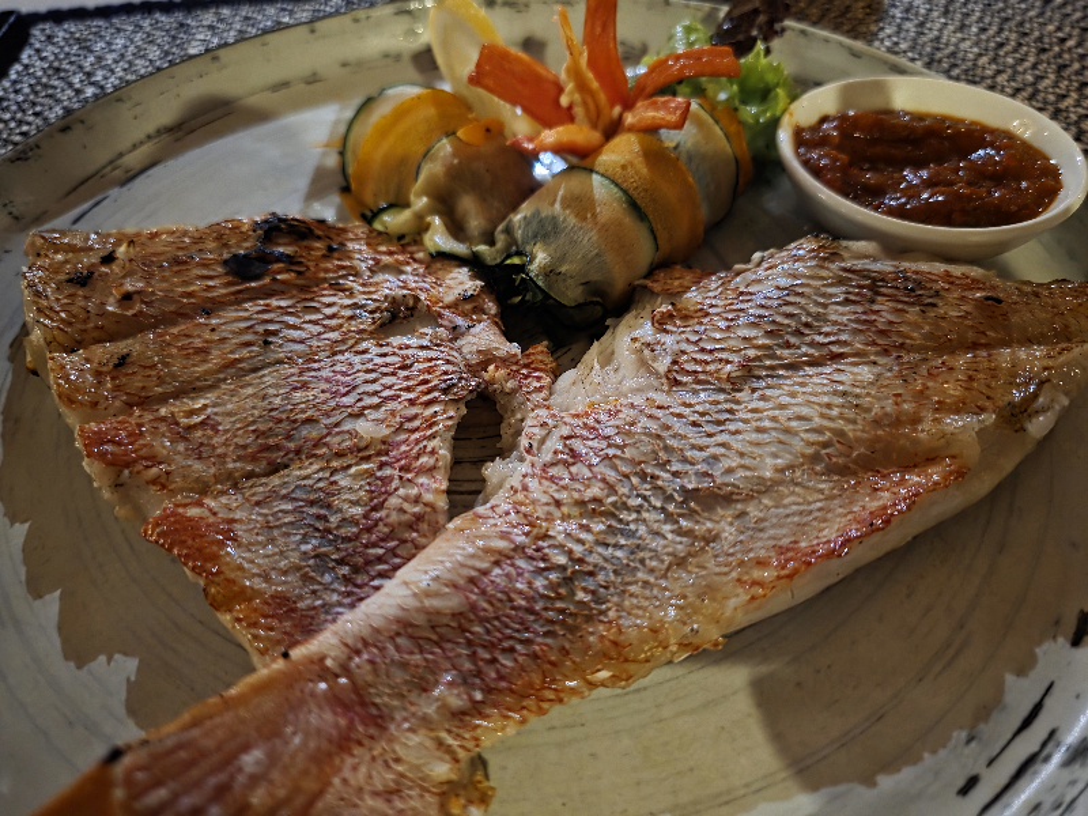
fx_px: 723
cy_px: 408
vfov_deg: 58.9
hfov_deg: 73.9
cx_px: 544
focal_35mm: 23
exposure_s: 1/24.7
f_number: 1.7
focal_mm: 6.3
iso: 2500
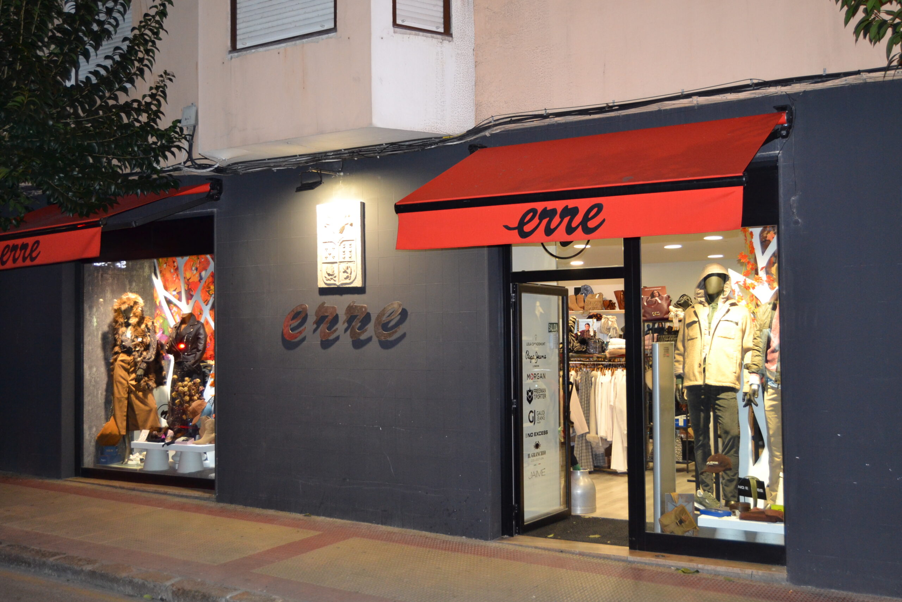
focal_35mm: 39
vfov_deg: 34.2
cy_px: 301
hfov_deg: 49.6
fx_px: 977
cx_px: 451
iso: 1100
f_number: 4
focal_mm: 26
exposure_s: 1/60
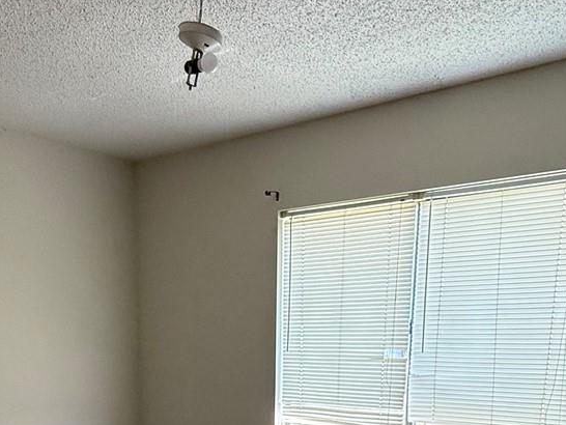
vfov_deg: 31.4
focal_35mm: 41
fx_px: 671
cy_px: 462
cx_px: 230
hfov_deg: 45.5
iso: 160
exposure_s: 1/99
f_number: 2.2
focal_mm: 2.22
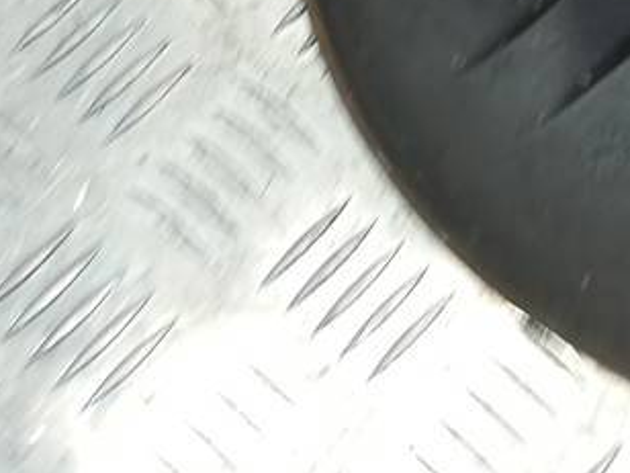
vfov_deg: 17.0
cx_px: 875
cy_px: -96
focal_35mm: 83
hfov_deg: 20.9
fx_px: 1511
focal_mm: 4.6
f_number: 1.8
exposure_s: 1/50
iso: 80
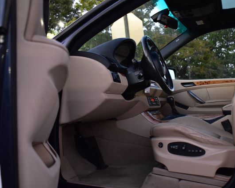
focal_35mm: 43
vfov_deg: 35.2
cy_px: 94
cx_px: 135
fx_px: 296
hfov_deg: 43.2
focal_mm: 25
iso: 1600
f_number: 4.5
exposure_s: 1/15
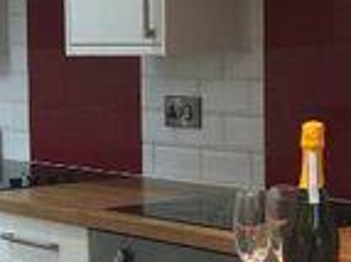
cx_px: -142
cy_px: 195
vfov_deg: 10.8
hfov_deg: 13.7
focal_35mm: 137
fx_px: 1388
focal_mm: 3.99
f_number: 1.8
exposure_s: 1/25
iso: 32
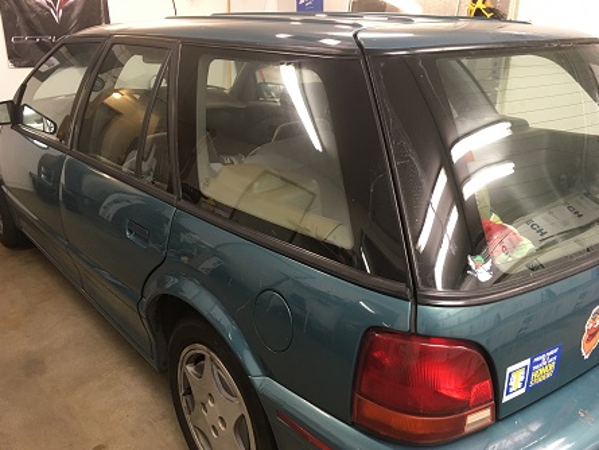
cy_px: 231
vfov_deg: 46.8
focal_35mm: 30
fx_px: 519
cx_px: 297
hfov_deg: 60.0
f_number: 2.2
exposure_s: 1/30
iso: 125
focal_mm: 4.15
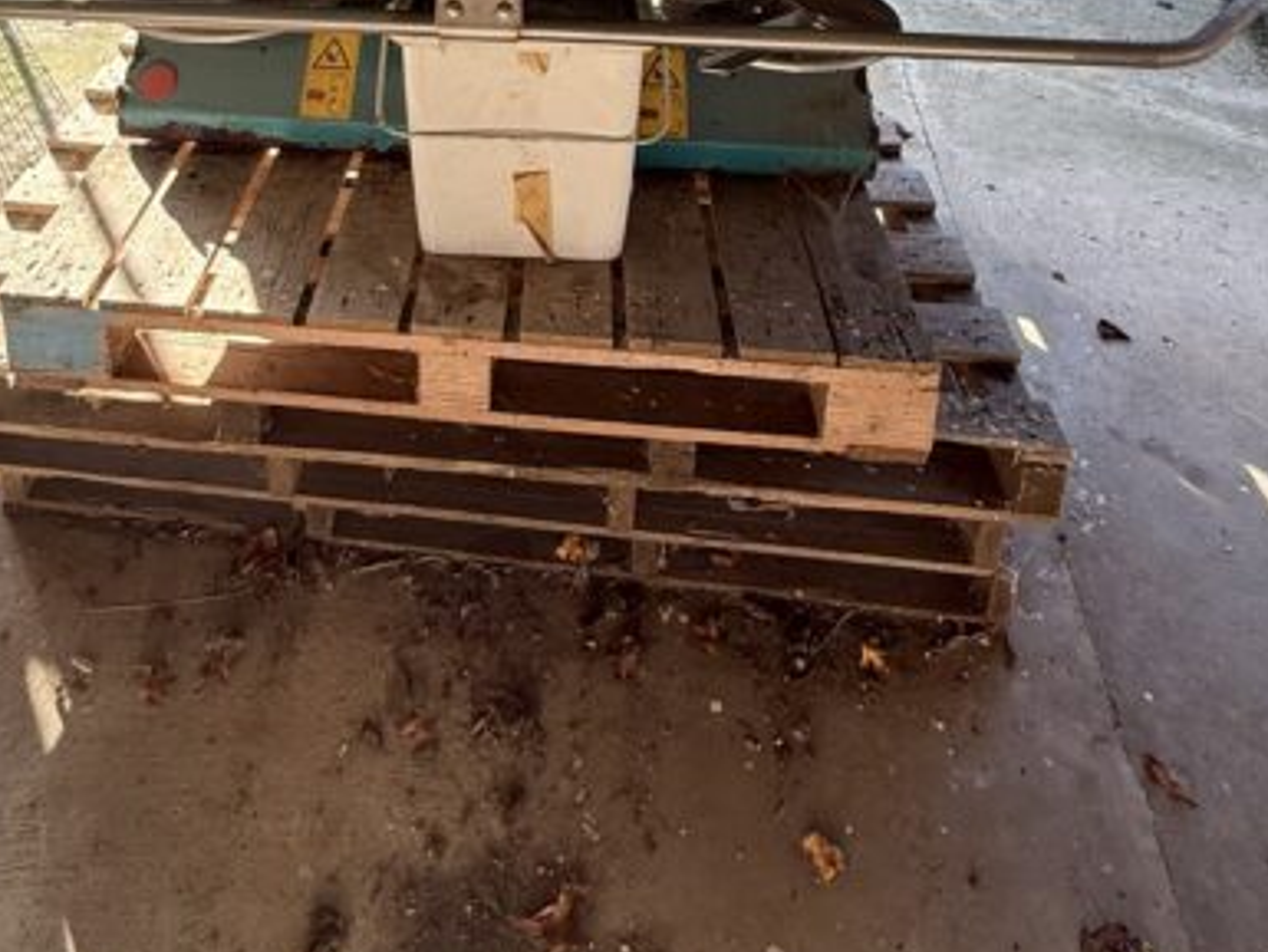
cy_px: -130
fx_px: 1136
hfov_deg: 57.8
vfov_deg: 37.1
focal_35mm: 31
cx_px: 494
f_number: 2.2
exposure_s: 1/99
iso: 100
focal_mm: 2.22
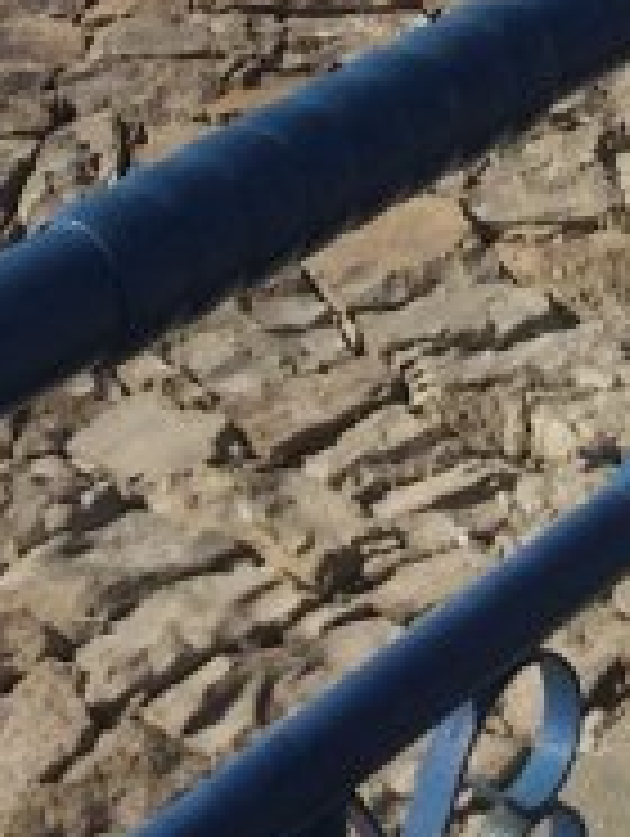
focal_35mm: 118
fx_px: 2857
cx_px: 734
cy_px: -1350
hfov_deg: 12.3
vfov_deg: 12.1
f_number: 2.2
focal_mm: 3.81
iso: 100
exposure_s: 1/1111
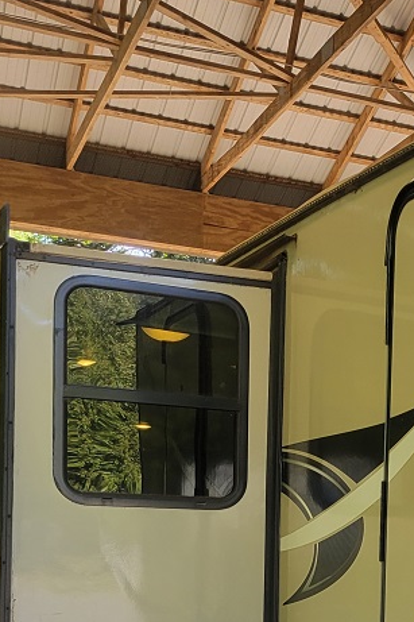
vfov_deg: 27.4
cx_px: 622
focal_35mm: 71
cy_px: 569
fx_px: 1226
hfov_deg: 17.3
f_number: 1.8
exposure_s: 1/172
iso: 40
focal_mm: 5.4
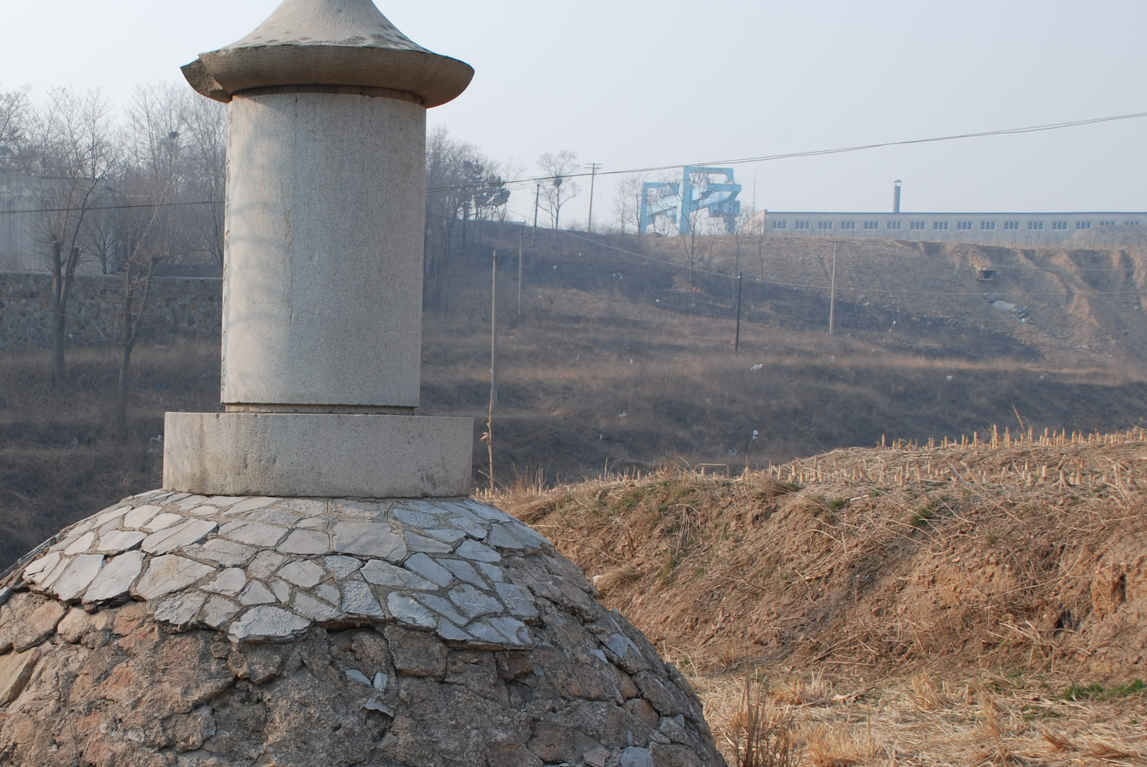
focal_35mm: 71
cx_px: 375
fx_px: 2265
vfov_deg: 19.2
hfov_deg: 28.2
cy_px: 479
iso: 100
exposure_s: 1/200
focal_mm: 32
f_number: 5.6
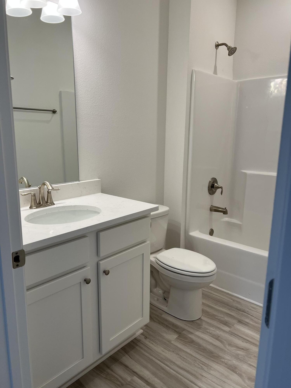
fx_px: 291
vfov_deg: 67.3
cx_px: 146
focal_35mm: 26
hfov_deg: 53.1
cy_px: 194
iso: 64
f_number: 1.5
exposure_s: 1/163
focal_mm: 5.7
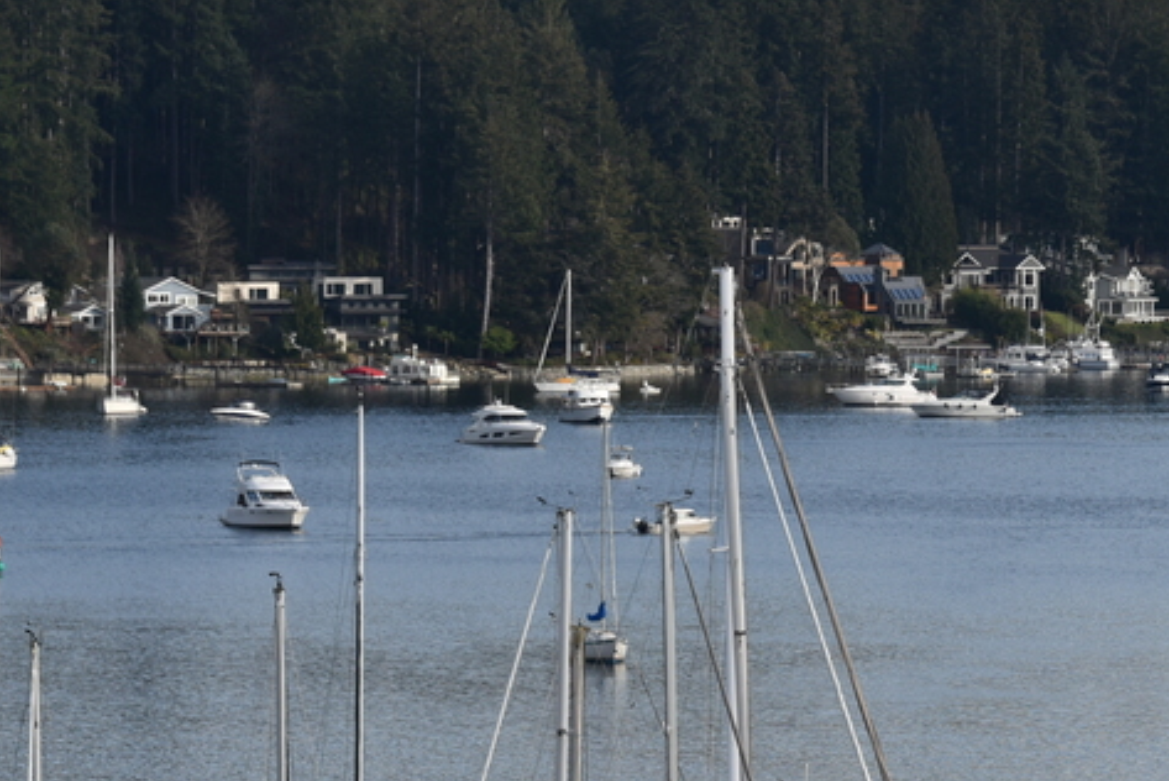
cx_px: 1213
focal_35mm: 330
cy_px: 467
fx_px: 10722
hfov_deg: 6.2
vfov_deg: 4.2
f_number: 8
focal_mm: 122
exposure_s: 1/250
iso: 100
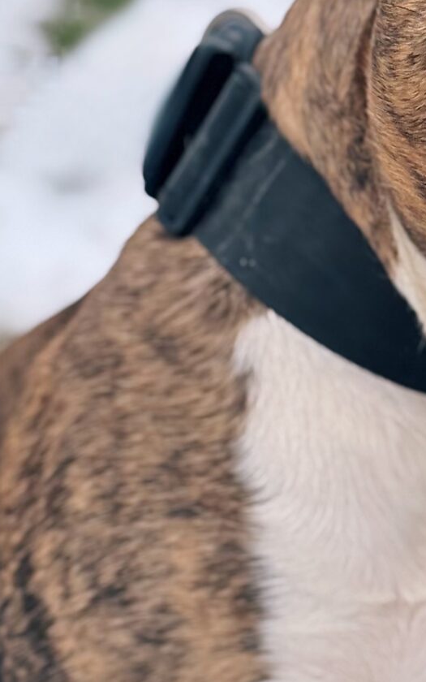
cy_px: 232
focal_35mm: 155
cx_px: 558
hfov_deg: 8.3
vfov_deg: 13.5
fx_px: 2879
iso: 64
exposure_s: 1/774
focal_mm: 6.76
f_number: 1.78
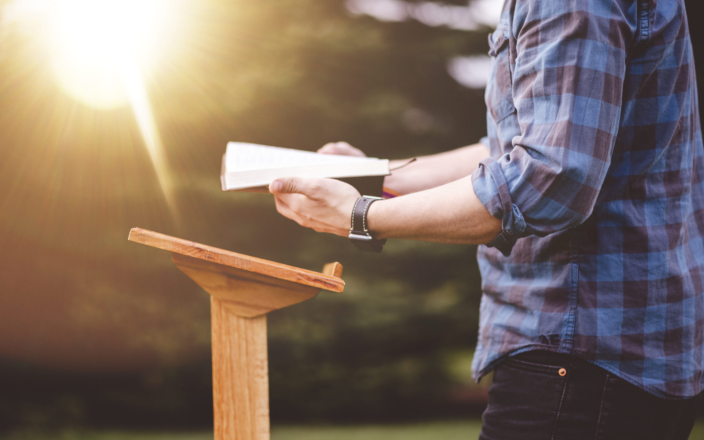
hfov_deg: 23.8
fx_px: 1669
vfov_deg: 15.0
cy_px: 221
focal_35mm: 87
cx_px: 353
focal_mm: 85
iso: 200
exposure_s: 1/1600
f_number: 1.8
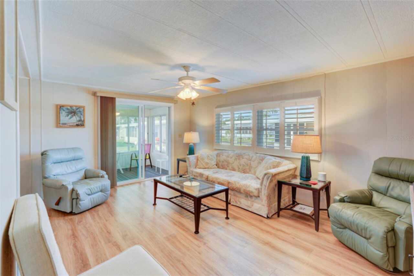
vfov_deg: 73.8
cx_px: 207
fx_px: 184
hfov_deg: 96.7
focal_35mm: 16
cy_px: 138
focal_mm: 16
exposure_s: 1/20
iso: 400
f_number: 8
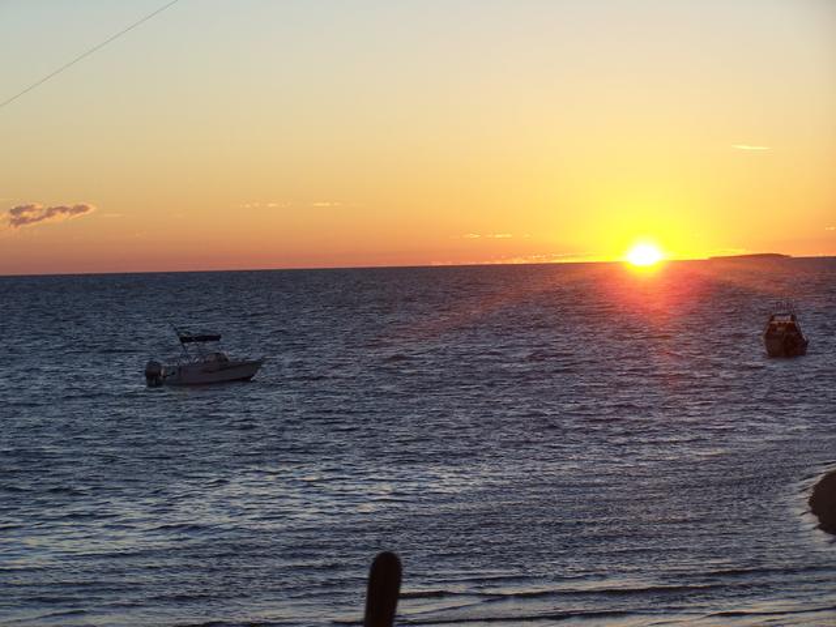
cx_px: 418
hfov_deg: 18.7
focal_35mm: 105
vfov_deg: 14.1
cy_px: 314
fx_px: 2536
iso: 80
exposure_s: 1/320
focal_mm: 17.5
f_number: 3.2
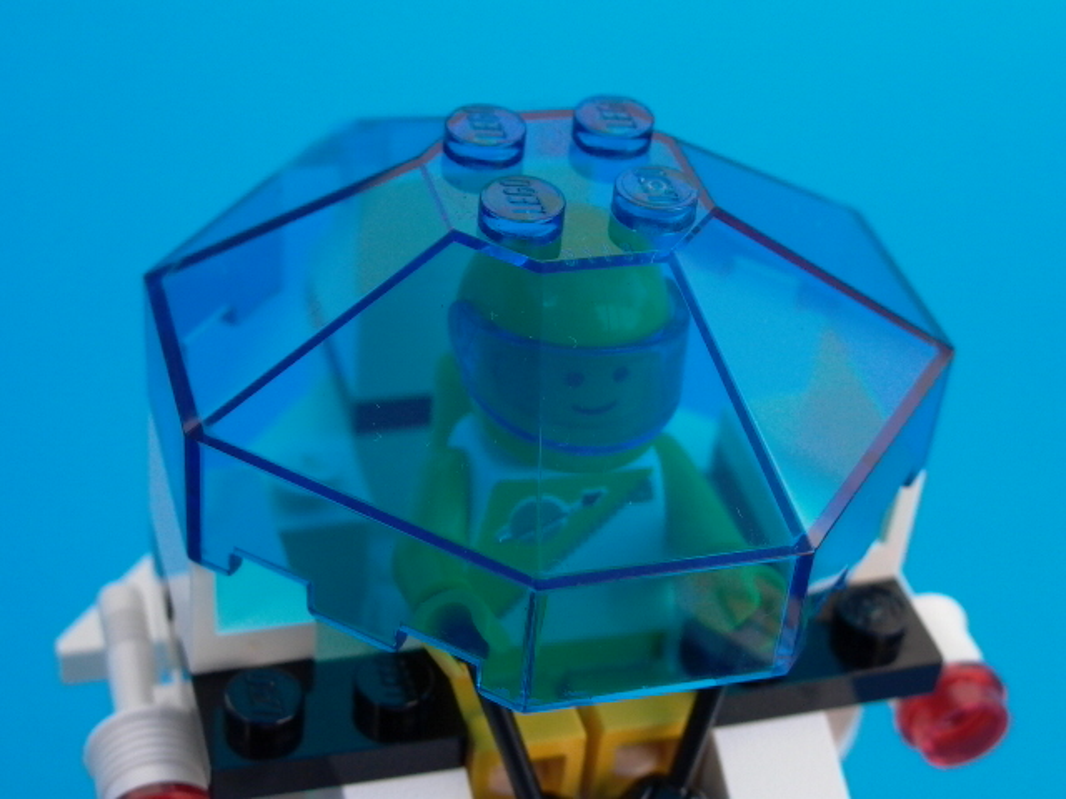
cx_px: 533
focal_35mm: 71
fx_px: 2186
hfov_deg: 27.4
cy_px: 400
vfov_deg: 20.7
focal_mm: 15.11
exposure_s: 1/119
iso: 100
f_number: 4.61
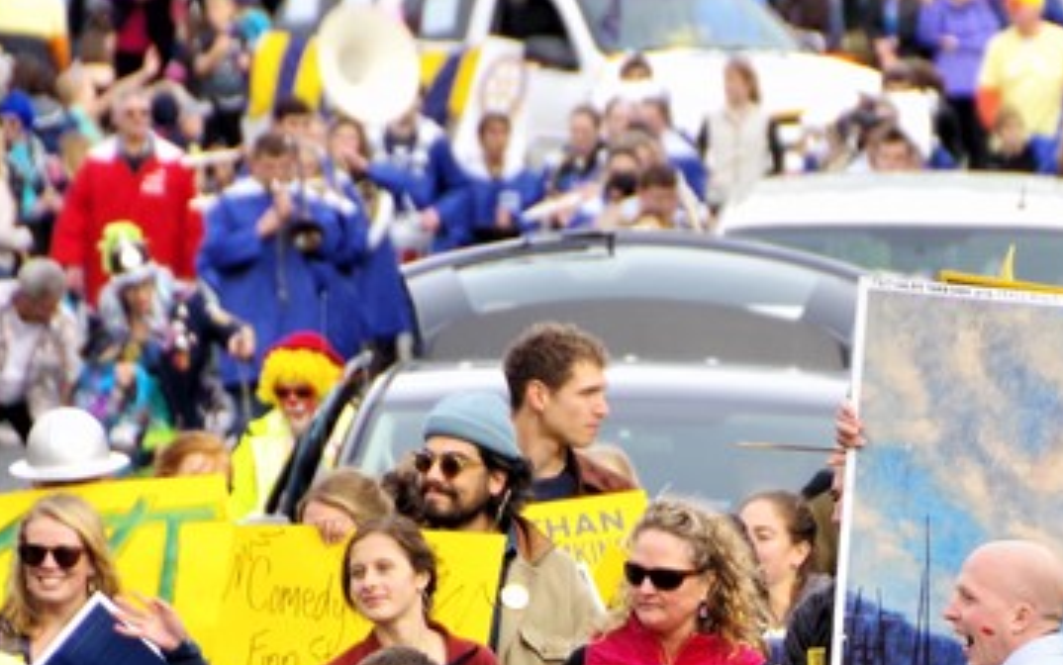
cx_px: 1057
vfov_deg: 1.3
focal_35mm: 1006
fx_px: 29153
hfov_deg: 2.1
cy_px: 625
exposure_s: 1/250
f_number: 7.1
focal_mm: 230
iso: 400
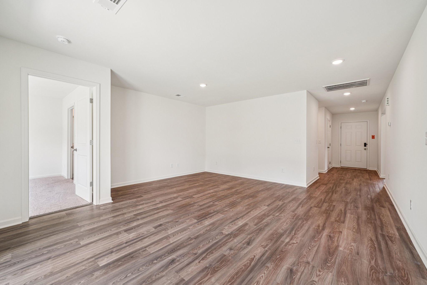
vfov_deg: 81.2
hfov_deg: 104.3
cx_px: 214
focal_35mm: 14
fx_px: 166
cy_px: 142
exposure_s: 1/30
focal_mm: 14
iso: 400
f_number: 8
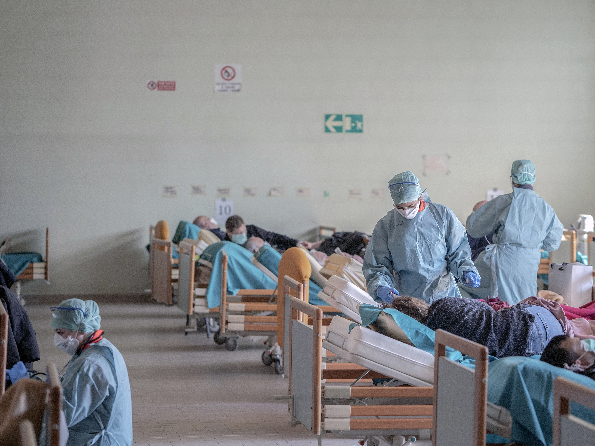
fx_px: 2217
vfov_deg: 11.5
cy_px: 223
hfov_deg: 15.3
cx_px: 330
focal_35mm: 129
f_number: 4
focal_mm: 119
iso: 800
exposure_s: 1/400
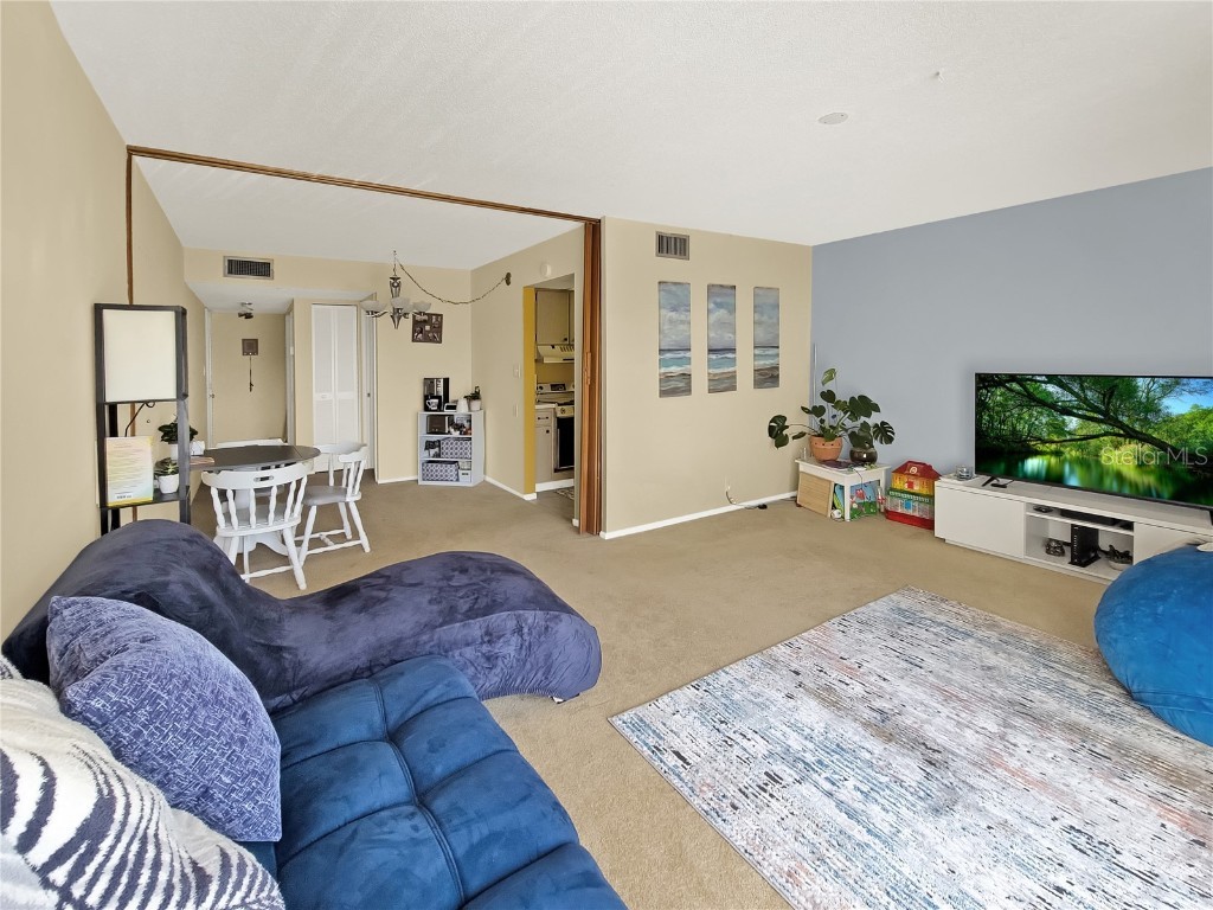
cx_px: 606
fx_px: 456
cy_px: 455
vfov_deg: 89.9
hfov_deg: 106.2
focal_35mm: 13
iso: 80
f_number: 2.2
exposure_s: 1/120
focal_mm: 2.2
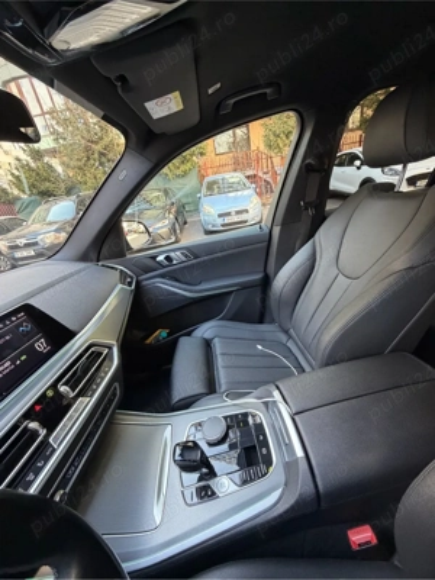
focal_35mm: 14
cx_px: 218
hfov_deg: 85.7
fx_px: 235
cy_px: 290
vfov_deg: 102.1
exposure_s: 1/121
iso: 320
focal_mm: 2.22
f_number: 2.2
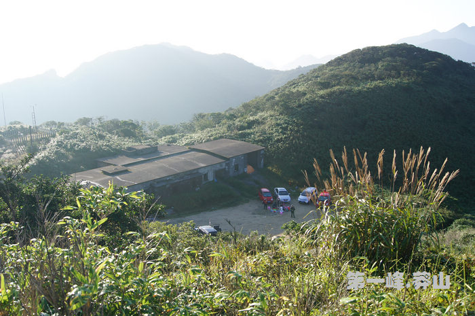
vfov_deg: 36.8
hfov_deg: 53.2
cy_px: 158
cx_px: 238
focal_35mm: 36
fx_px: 474
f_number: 7.1
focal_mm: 24
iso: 200
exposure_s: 1/200
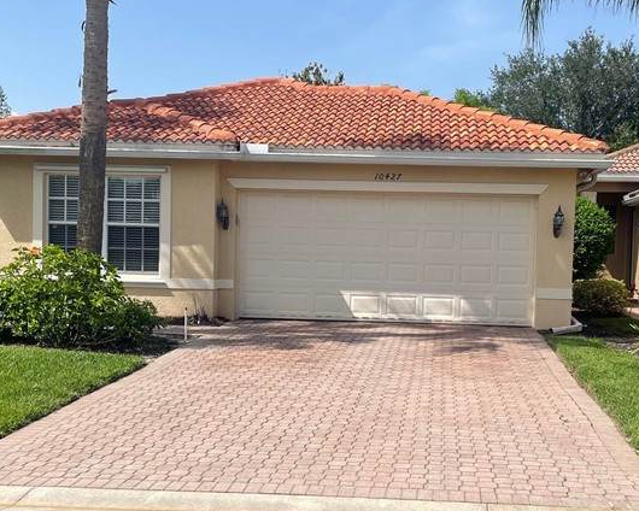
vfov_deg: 30.8
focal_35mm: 49
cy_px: 299
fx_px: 927
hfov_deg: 37.9
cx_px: 375
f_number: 1.6
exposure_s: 1/3509
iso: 32
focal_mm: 4.2
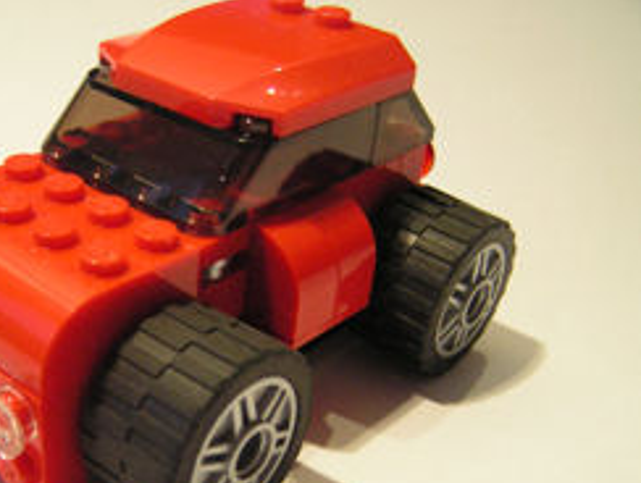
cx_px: 204
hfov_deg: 35.7
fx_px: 983
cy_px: 312
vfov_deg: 27.5
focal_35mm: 53
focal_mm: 6.3
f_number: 2.8
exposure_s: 1/20
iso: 200
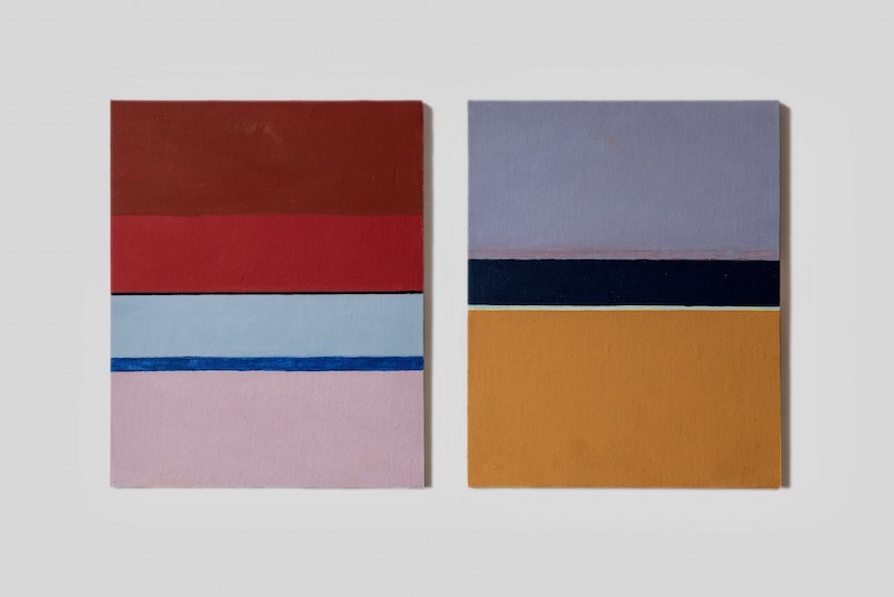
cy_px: 298
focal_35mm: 70
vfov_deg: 19.5
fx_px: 1739
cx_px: 447
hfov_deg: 28.8
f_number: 4.8
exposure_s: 1/125
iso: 320
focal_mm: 70
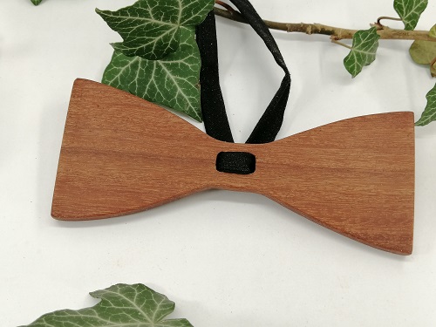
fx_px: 579
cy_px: 164
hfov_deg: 41.2
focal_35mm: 46
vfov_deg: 31.5
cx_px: 218
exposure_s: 1/100
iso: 64
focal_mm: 3.95
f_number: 1.8
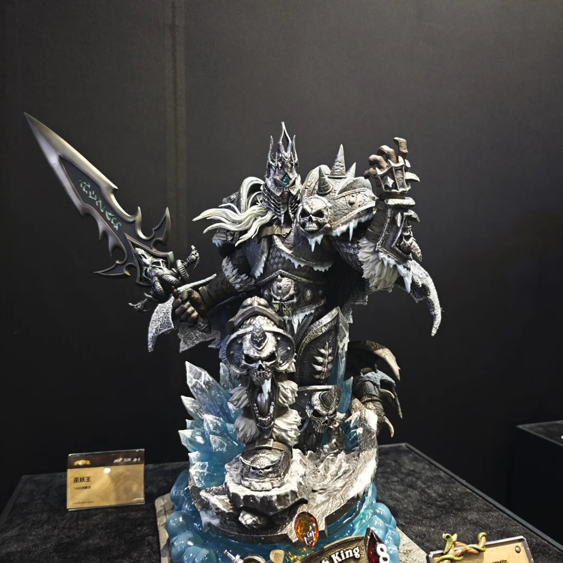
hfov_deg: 57.3
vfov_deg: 57.2
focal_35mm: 28
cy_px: 309
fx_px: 515
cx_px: 278
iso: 640
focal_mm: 8.72
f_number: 1.63
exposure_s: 1/50
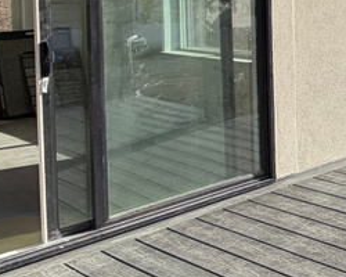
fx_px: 573
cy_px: -26
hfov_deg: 20.8
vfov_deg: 25.2
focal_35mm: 56
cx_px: 645
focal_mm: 2.22
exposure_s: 1/1017
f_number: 2.2
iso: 25
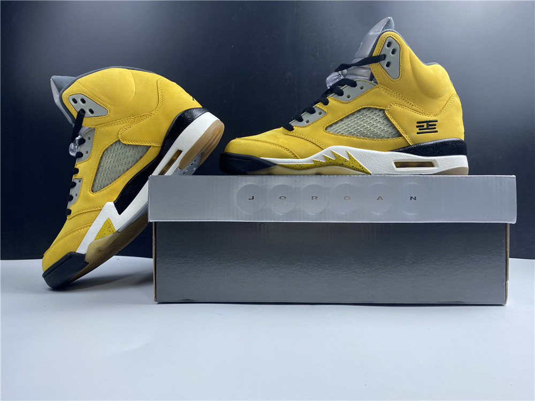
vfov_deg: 53.1
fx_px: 402
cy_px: 200
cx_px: 268
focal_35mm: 26
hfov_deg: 67.3
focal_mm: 4.25
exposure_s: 1/100
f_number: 1.8
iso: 64
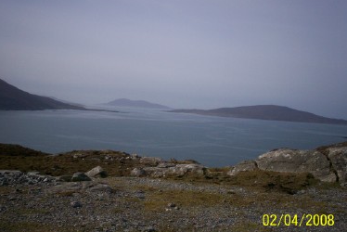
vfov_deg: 33.5
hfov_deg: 48.4
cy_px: 118
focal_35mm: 40
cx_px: 167
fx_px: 386
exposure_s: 1/1473
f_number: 4.5
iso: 100
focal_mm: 6
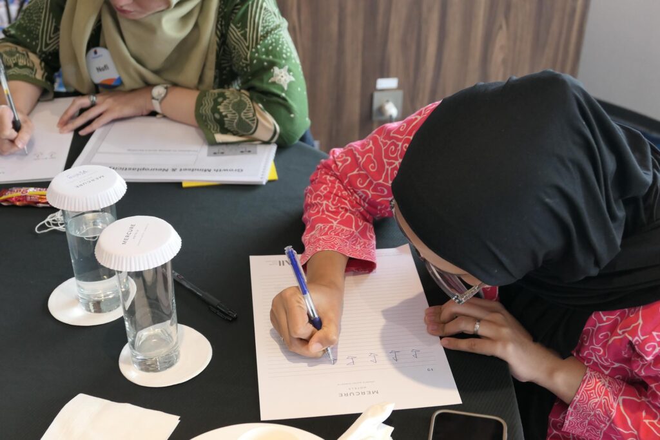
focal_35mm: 50
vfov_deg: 27.0
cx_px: 330
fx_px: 917
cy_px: 220
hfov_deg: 39.6
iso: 400
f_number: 2.8
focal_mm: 18.3
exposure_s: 1/100
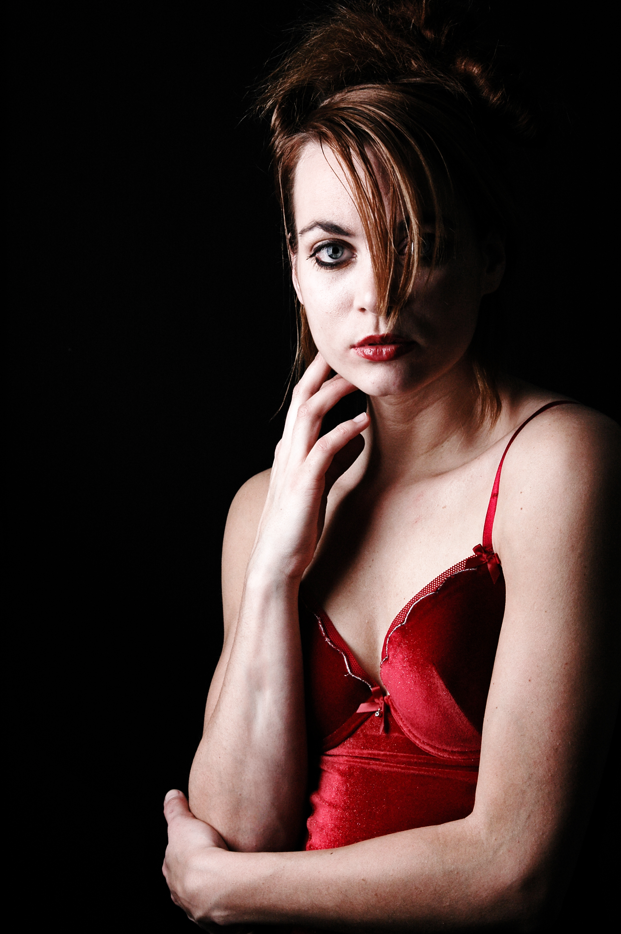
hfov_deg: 17.5
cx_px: 310
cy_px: 467
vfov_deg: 26.0
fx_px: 2022
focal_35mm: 78
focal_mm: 52
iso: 200
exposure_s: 1/250
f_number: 9
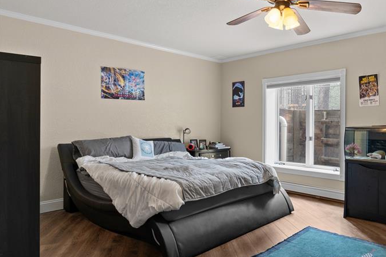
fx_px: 279
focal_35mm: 26
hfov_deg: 64.9
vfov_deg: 49.5
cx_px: 293
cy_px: 125
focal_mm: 17
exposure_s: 1/1.67
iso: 160
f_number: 8
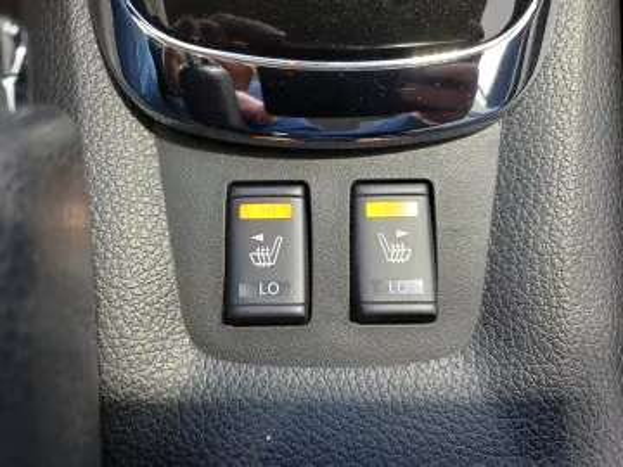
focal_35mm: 25
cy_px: 234
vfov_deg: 54.9
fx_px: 450
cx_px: 312
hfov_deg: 69.4
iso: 320
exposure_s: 1/50
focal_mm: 4.65
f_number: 1.8
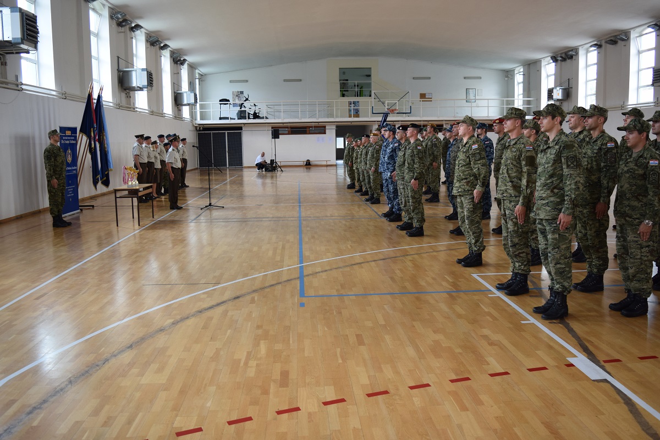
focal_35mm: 32
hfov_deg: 59.5
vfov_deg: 41.7
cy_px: 220
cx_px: 330
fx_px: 577
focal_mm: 21
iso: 400
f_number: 5
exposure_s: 1/100
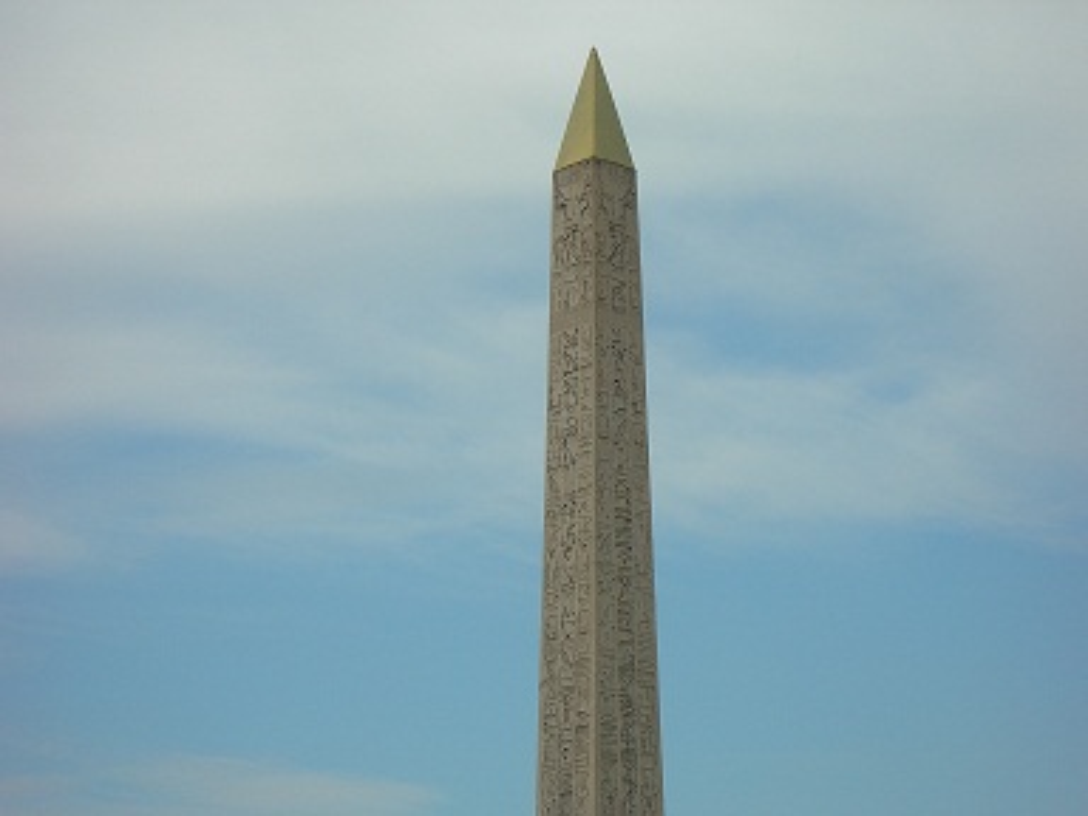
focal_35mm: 114
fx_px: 3583
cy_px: 408
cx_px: 544
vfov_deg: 13.0
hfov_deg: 17.3
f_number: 8.2
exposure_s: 1/177
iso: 50
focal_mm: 23.4
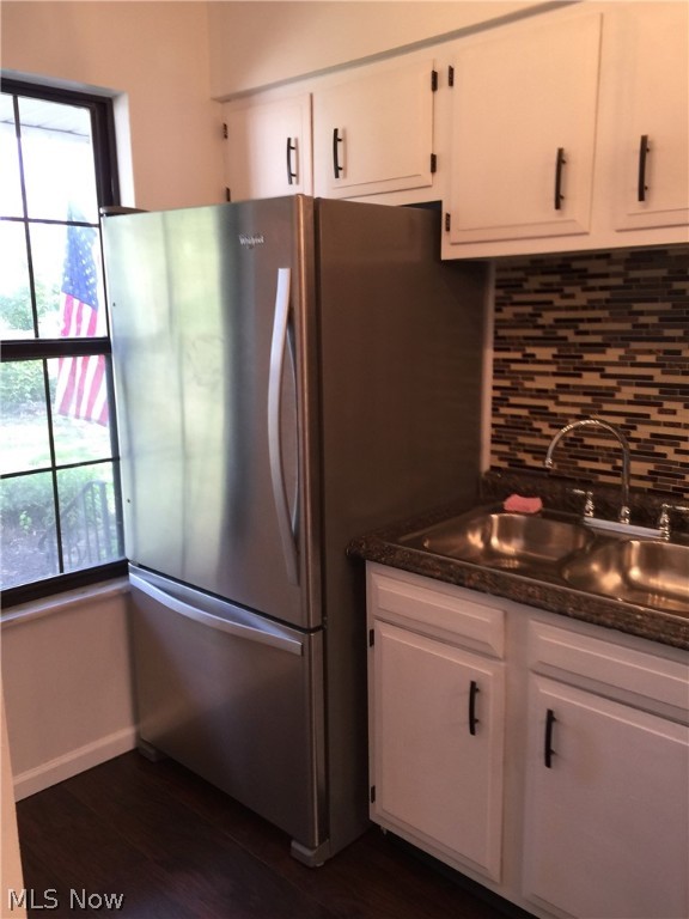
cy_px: 460
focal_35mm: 29
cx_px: 344
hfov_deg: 48.2
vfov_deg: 61.7
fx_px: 770
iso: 32
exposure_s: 1/30
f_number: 2.2
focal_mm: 4.15
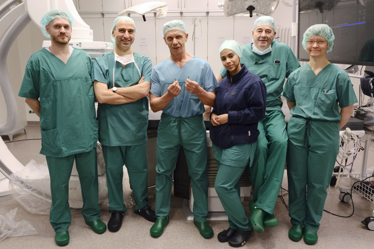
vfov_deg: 53.1
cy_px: 124
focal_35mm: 24
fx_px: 249
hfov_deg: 73.7
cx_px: 187
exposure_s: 1/210
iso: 3200
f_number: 4
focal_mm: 16
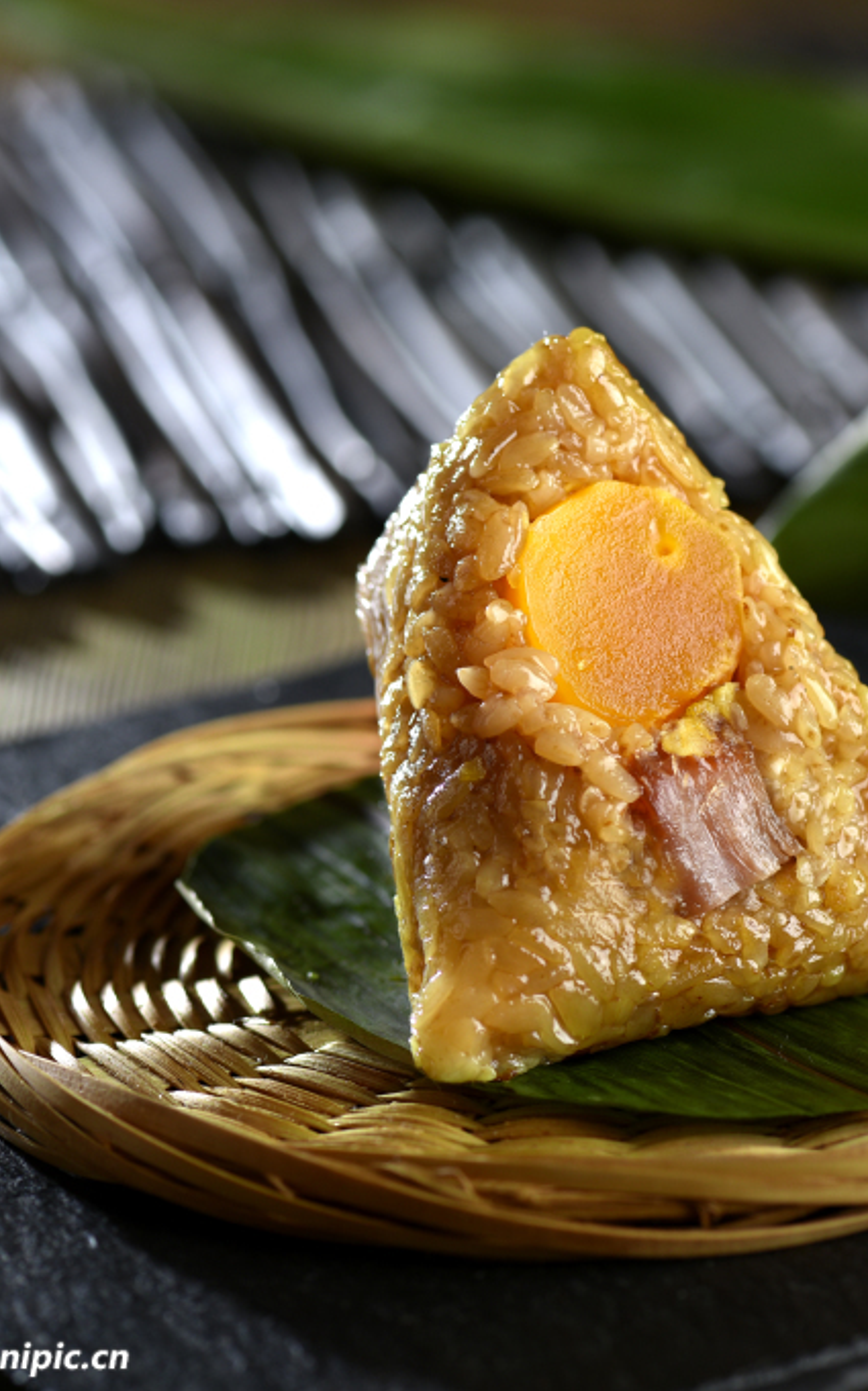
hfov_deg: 8.1
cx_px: 743
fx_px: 6100
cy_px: 696
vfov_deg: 13.0
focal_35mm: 161
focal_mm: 105
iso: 64
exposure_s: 1/160
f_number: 7.1
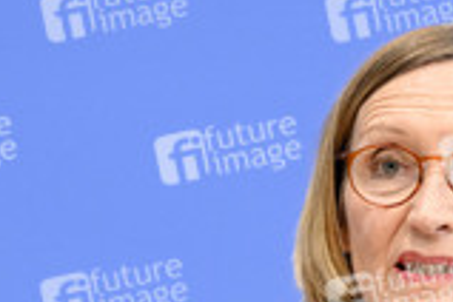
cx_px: 437
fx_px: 3032
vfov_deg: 5.7
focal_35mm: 241
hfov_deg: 8.5
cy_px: 365
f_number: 6.3
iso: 4000
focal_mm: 85
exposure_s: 1/320
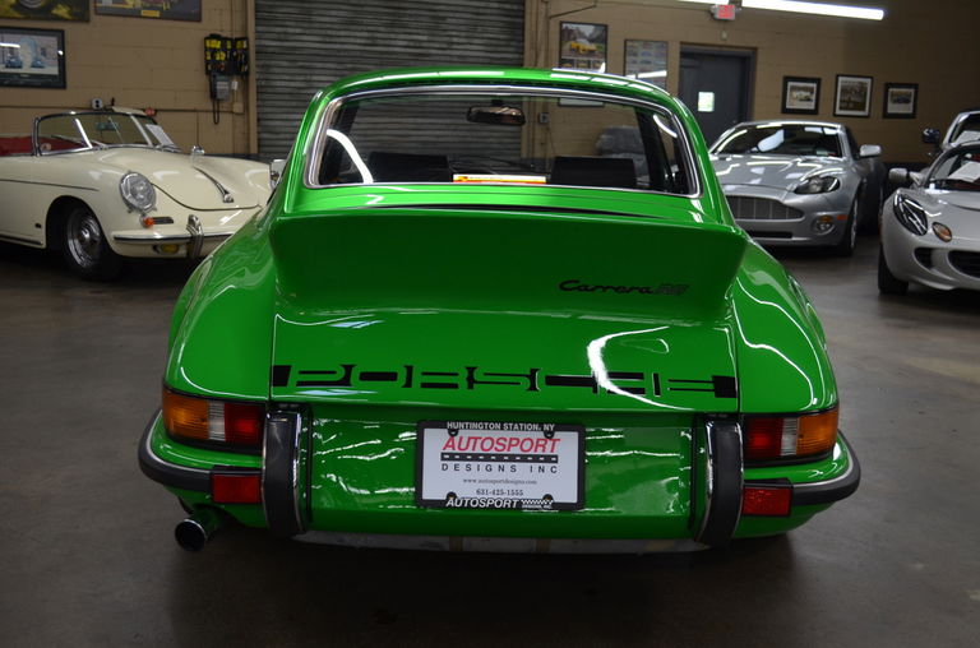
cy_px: 324
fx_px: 1059
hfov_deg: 49.7
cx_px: 490
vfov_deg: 34.0
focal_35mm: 39
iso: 400
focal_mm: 26
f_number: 4.5
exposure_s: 1/80
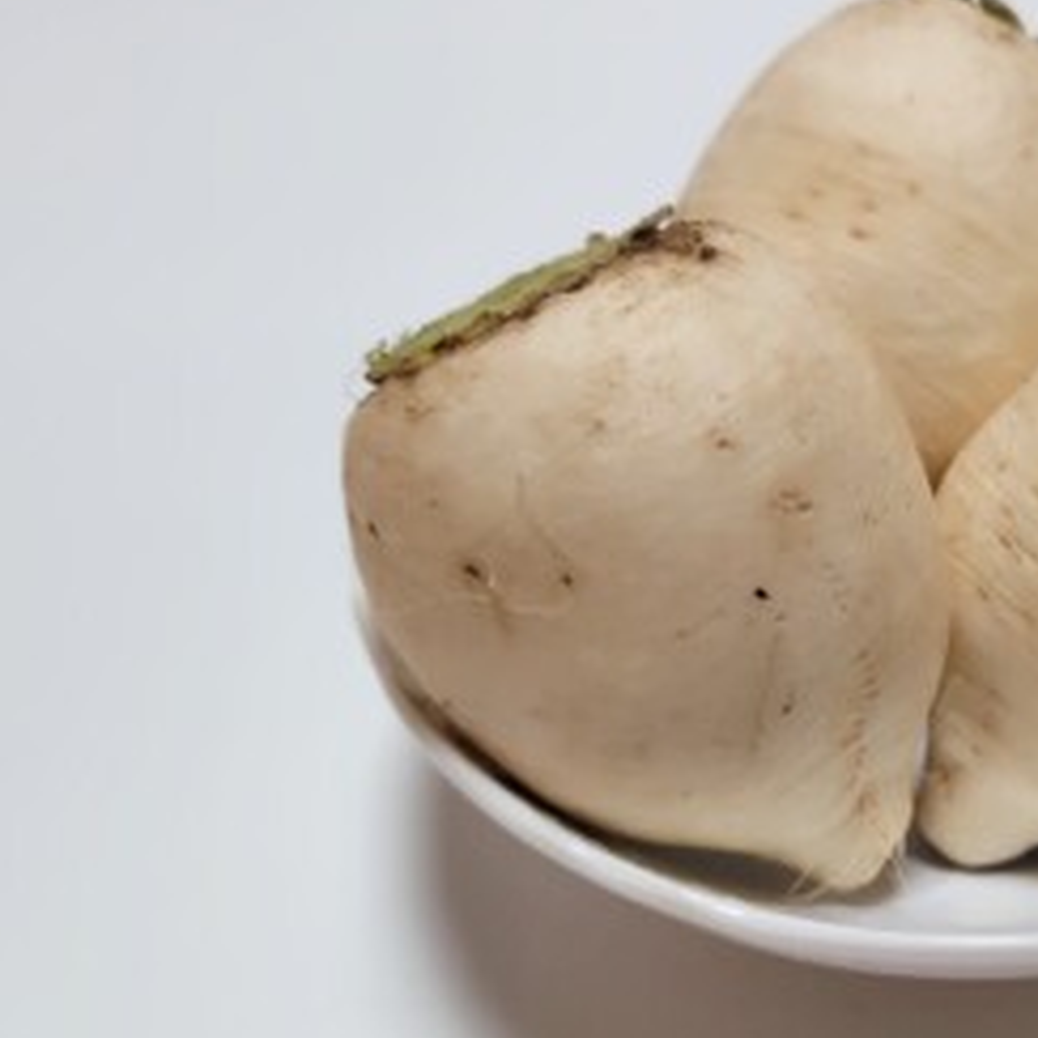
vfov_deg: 41.9
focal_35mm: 40
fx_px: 1357
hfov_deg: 39.6
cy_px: 536
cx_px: 881
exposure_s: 1/60
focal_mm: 5.6
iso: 372
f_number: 1.9
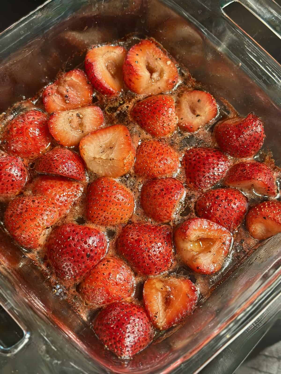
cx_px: 140
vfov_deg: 39.7
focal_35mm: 48
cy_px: 187
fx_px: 520
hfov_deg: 30.3
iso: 320
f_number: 1.78
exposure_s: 1/40
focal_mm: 6.86
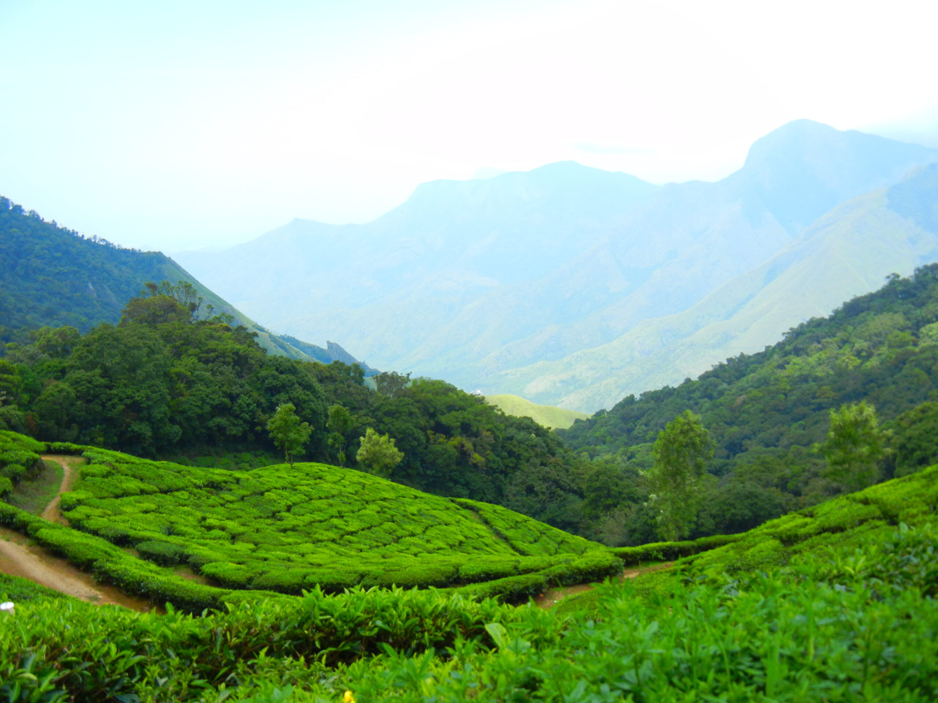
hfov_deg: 54.0
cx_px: 469
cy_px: 352
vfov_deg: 41.8
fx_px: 921
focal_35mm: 34
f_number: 3.6
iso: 160
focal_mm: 6.2
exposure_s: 1/568
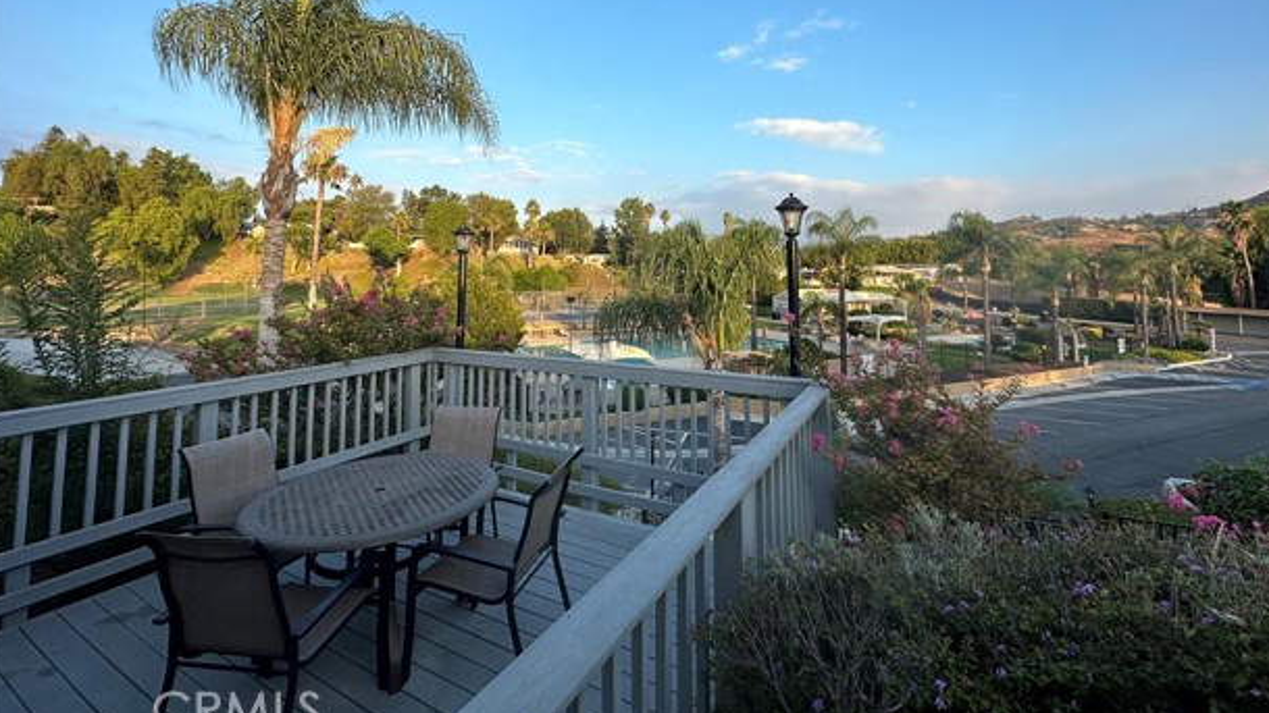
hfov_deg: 99.4
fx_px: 538
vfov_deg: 65.4
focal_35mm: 16
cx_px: 651
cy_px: 241
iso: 40
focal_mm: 2.22
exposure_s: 1/615
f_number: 2.2
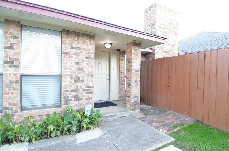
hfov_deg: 90.1
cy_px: 76
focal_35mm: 18
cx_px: 114
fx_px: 114
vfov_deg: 67.1
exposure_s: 1/125
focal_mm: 12
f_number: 5.6
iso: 3200
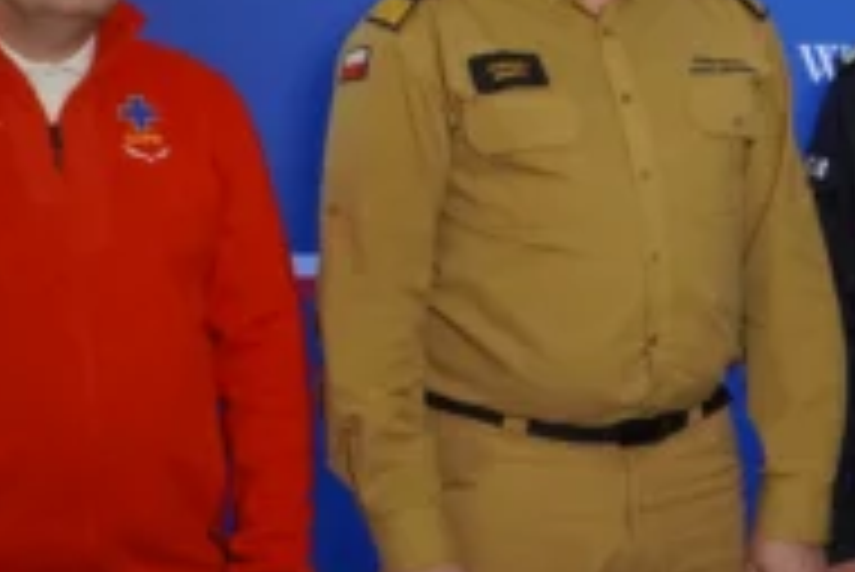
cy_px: -41
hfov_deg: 18.0
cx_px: 896
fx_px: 2619
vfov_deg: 12.3
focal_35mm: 110
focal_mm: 31
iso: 3200
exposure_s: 1/160
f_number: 4
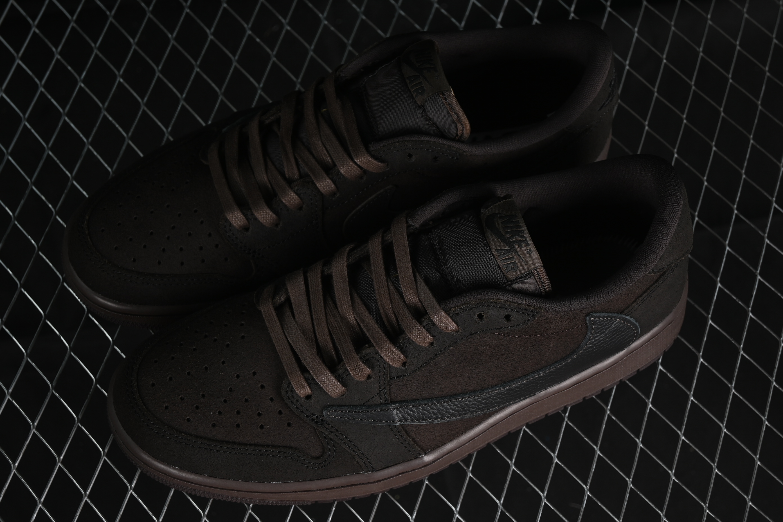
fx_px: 1631
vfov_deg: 18.2
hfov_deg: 27.0
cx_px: 392
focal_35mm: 75
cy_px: 261
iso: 160
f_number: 6.3
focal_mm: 50
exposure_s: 1/40
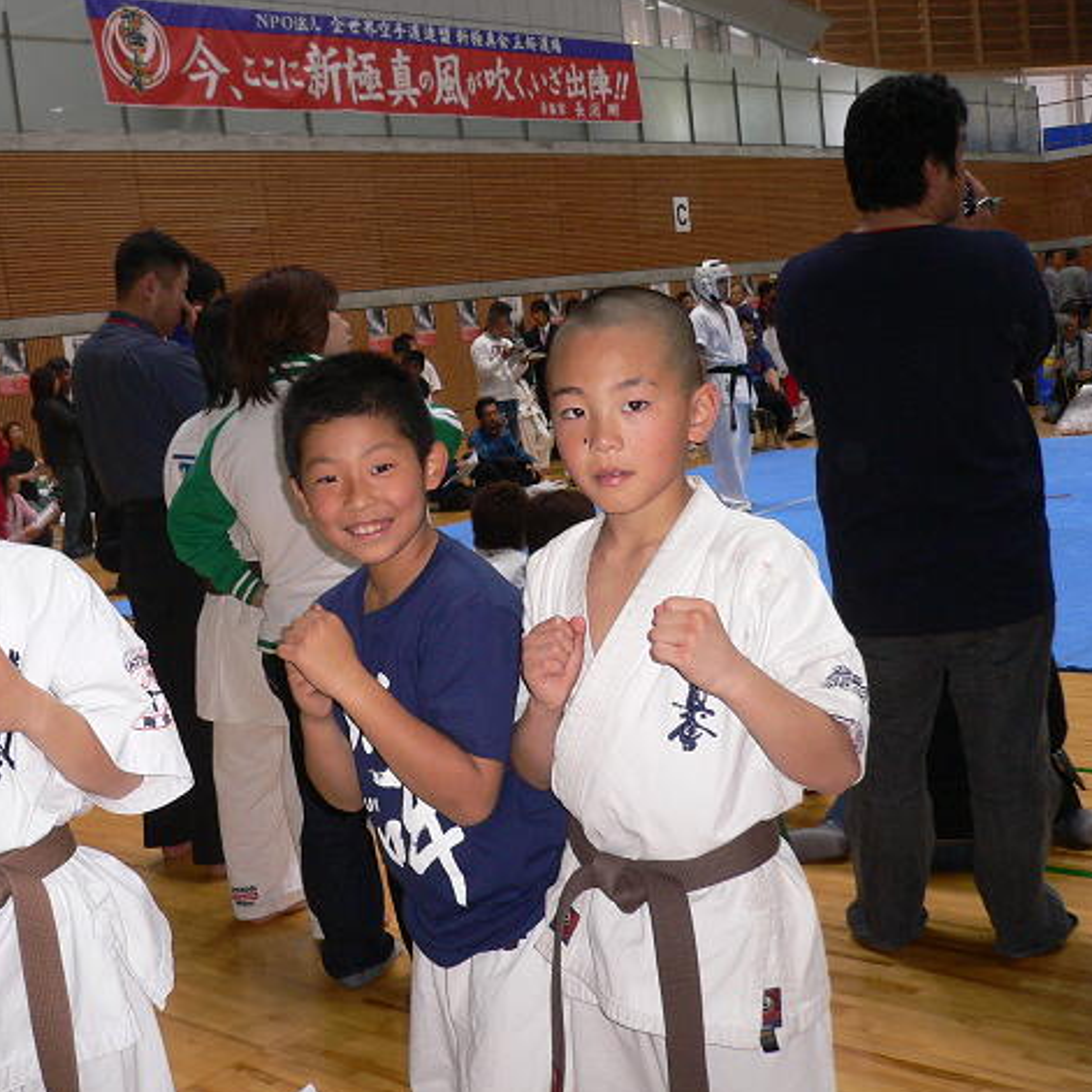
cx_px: 362
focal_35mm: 42
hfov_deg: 39.5
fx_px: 1499
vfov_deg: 40.0
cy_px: 549
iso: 150
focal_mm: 5.8
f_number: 2.8
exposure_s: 1/60
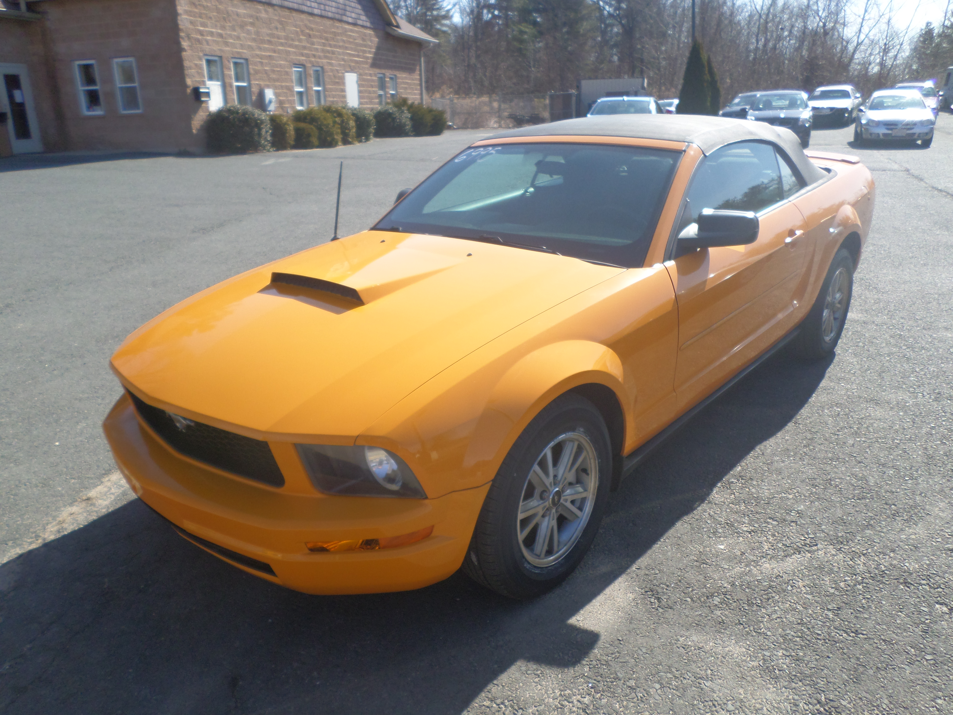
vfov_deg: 54.9
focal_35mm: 25
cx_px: 476
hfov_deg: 69.4
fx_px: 688
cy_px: 358
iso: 80
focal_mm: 4.5
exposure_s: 1/1000
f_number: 2.5
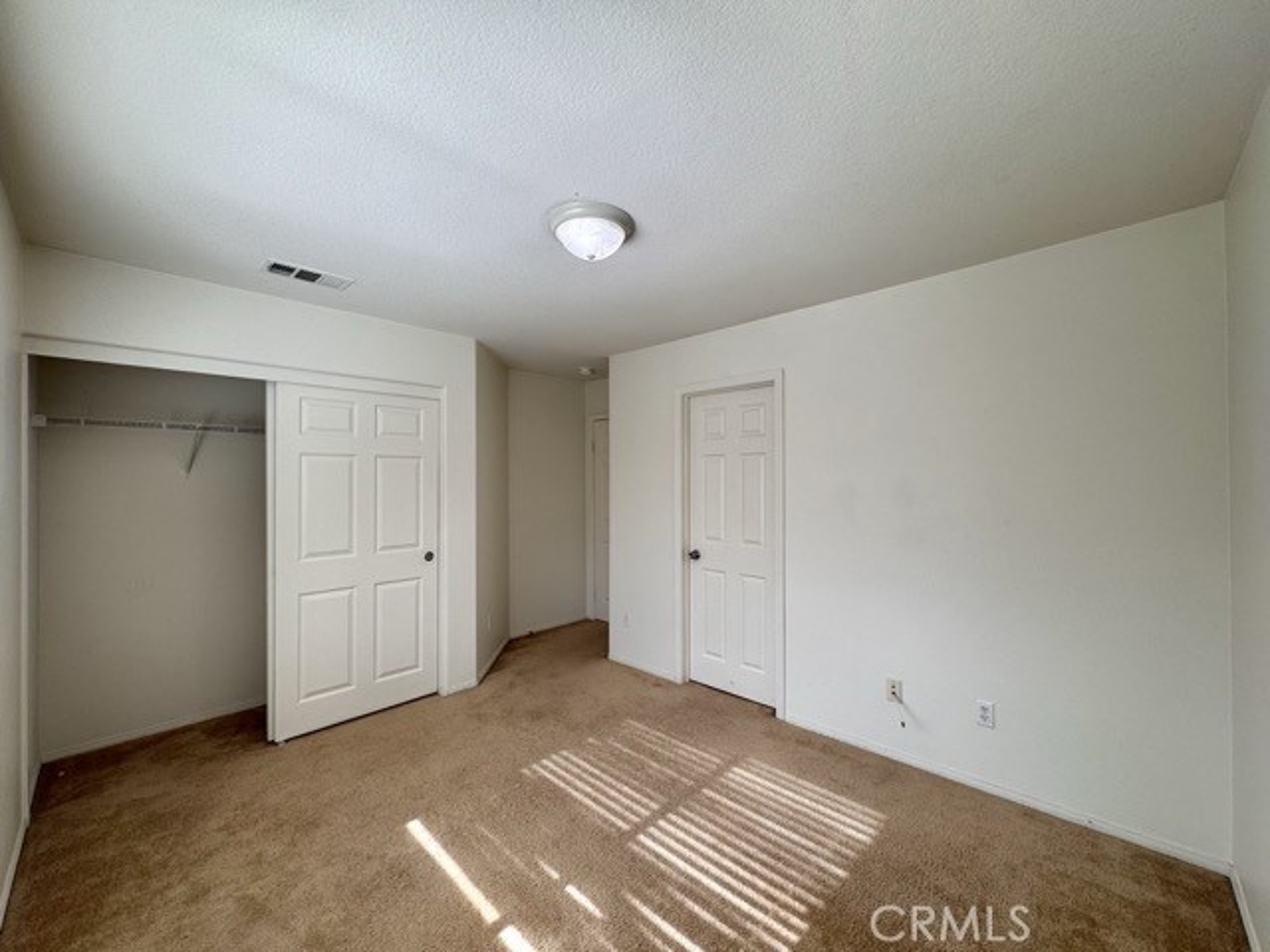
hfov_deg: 102.1
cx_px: 635
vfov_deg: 85.7
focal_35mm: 14
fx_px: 514
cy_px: 476
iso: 40
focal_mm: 2.22
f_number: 2.2
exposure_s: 1/144
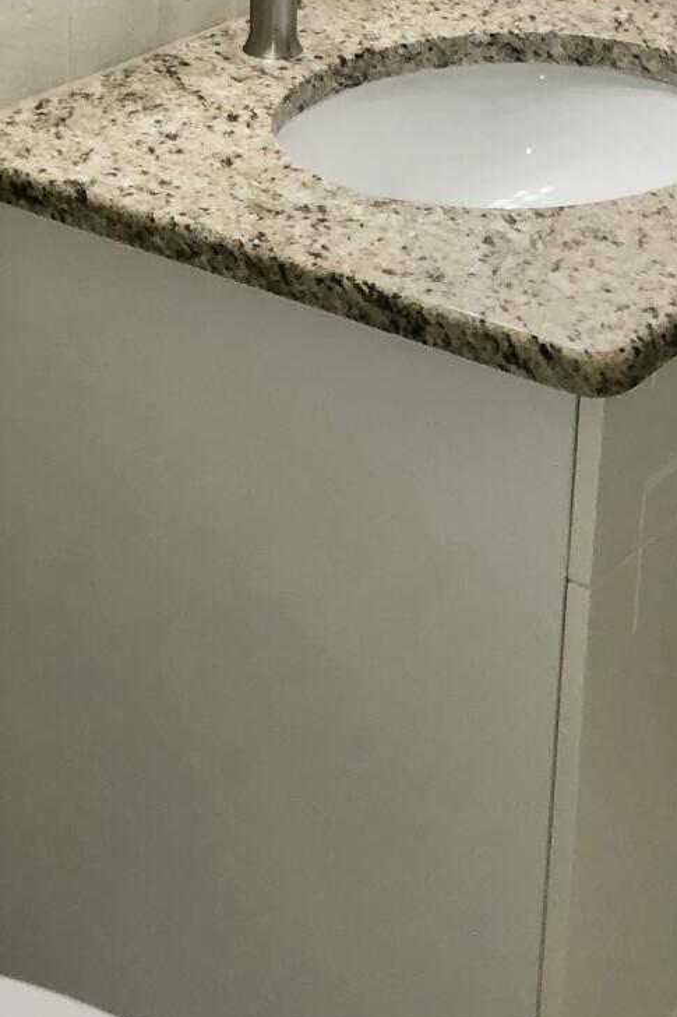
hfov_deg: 17.0
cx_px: 165
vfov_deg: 24.7
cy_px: 109
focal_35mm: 80
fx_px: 2258
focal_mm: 4
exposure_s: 1/120
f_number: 1.8
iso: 64
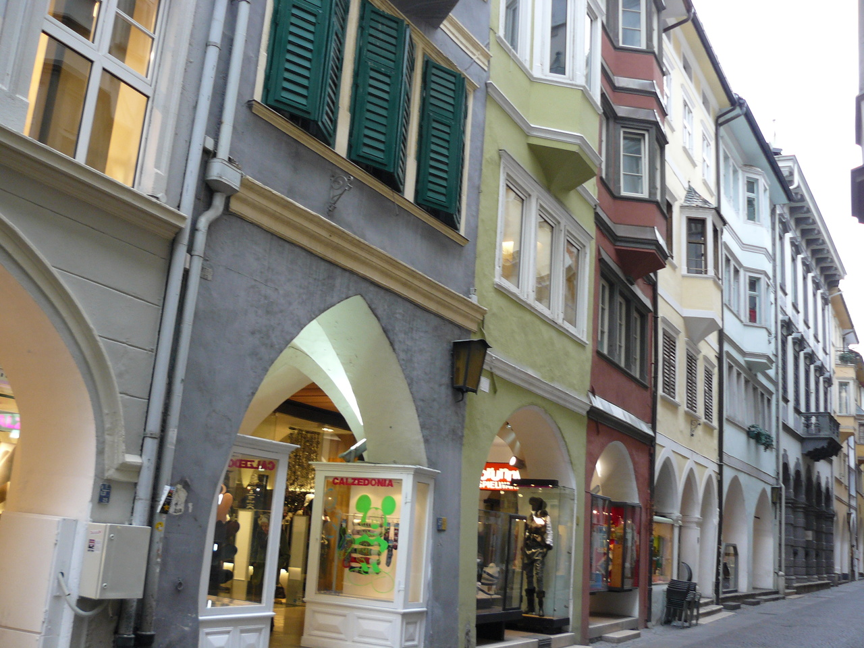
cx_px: 432
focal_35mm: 36
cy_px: 324
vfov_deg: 39.7
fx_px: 899
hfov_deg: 51.4
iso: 125
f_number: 2.8
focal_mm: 6
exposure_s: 1/30
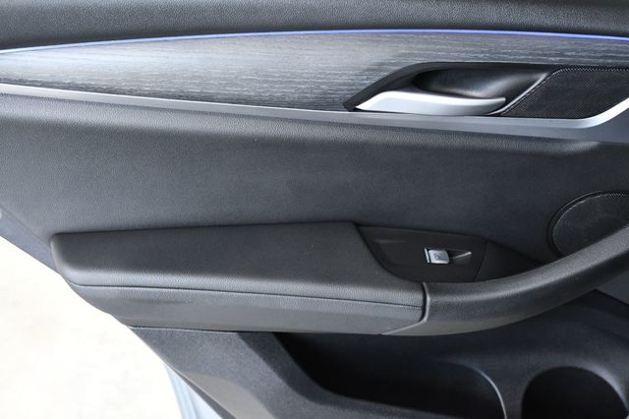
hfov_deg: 33.4
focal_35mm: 60
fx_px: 1048
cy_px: 210
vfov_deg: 22.6
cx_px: 314
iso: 2500
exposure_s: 1/160
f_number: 6.3
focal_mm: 40
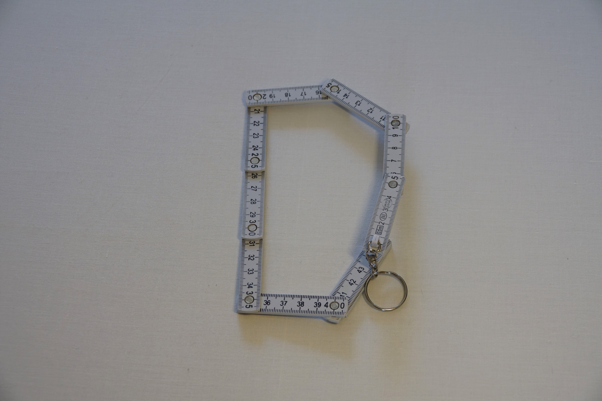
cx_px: 301
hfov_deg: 25.1
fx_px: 1354
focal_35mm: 81
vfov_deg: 16.9
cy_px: 200
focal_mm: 29.69
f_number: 3.5
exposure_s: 1/100
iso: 200
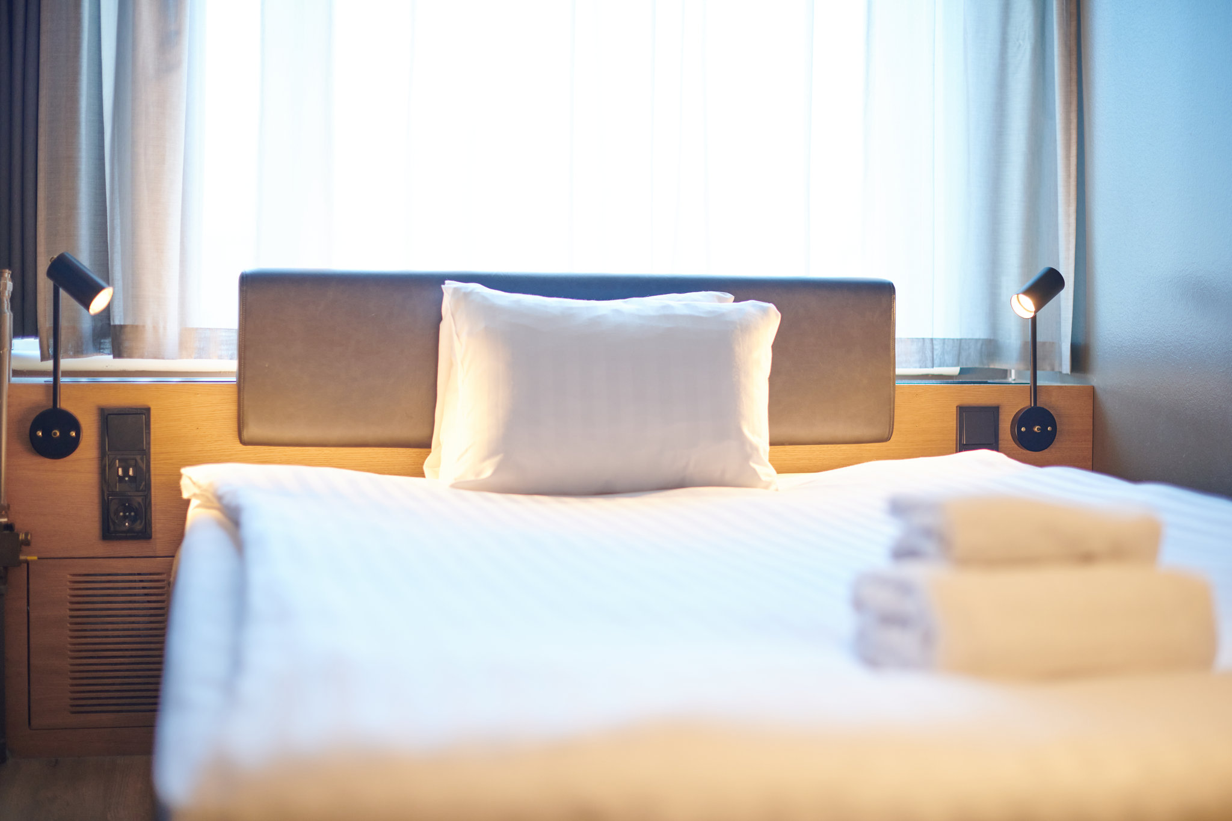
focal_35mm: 50
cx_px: 616
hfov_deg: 39.6
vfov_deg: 27.0
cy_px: 410
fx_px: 1711
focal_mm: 50
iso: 400
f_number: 2
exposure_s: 1/100
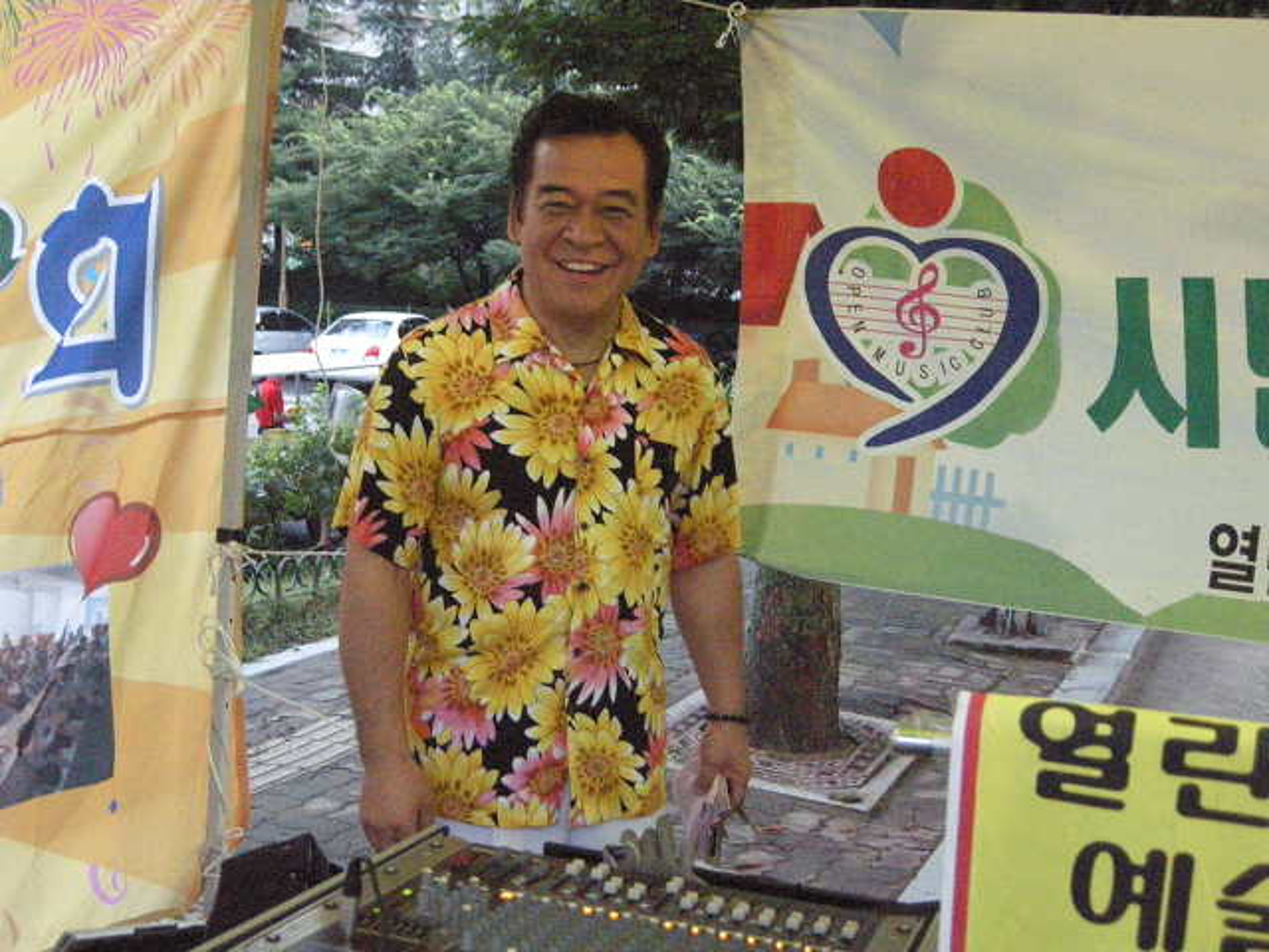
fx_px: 1723
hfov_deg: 40.4
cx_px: 634
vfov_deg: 30.9
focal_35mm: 47
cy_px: 476
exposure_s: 1/49.1
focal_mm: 10.1
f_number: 3.1
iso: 1600
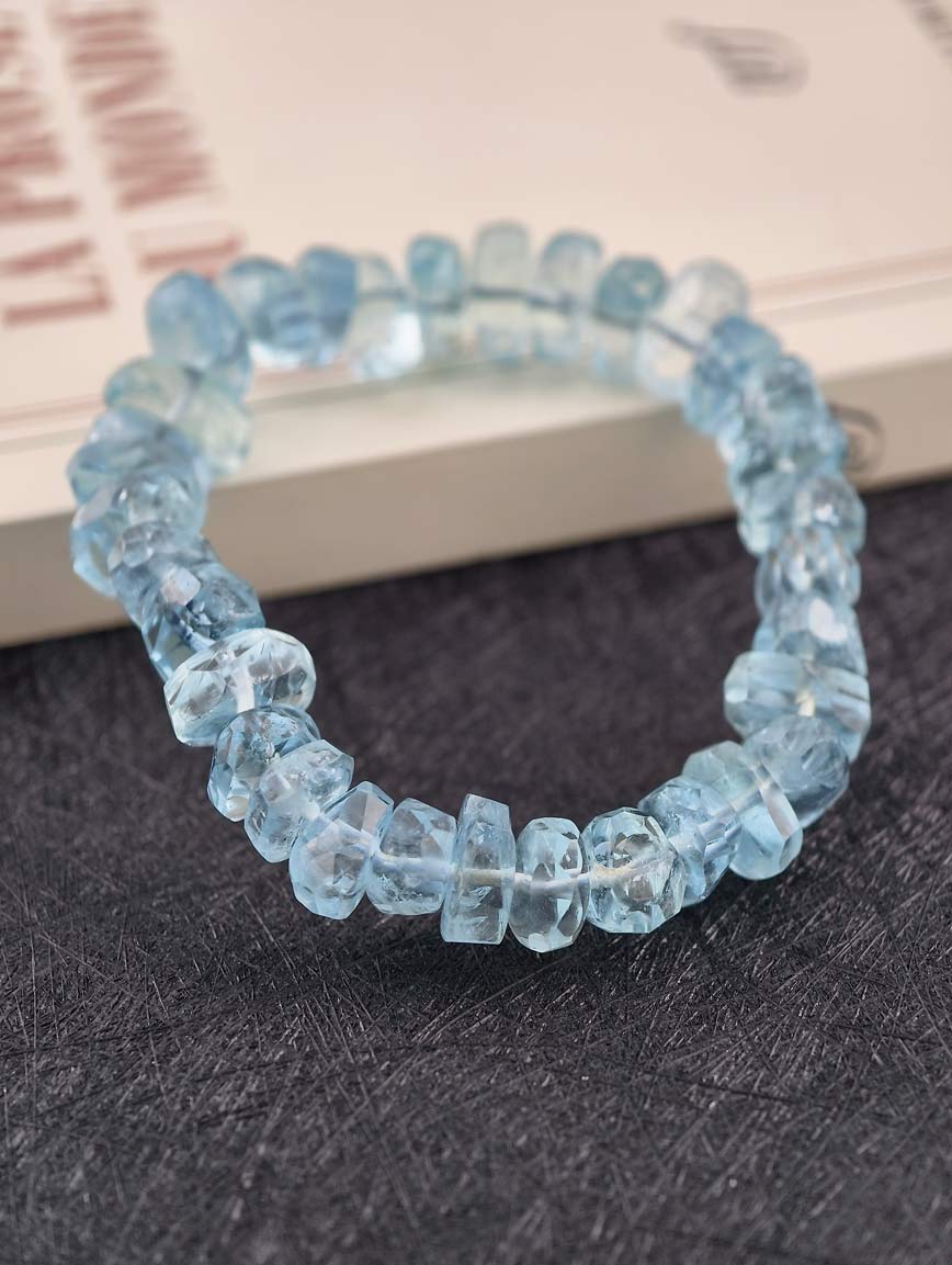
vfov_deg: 23.0
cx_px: 476
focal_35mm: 85
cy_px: 632
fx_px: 3109
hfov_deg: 17.4
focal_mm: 22.48
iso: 125
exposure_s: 1/160
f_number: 2.67
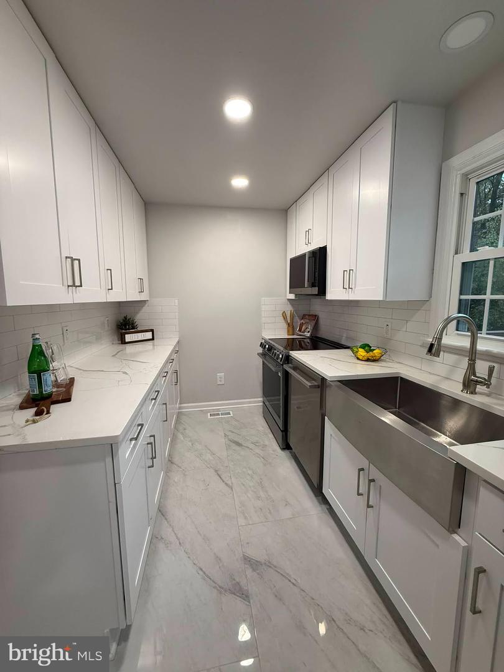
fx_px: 272
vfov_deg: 102.1
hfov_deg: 85.7
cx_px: 252
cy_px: 336
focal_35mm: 14
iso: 160
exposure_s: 1/120
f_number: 2.2
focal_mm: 2.22
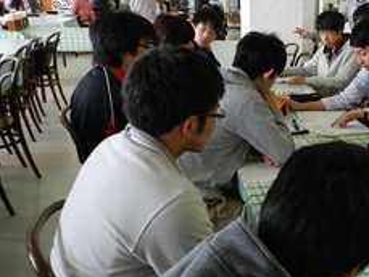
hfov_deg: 39.0
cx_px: 334
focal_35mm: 45
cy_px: 142
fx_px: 480
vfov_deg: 32.2
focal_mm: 4
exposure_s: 1/30
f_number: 3.4
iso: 160
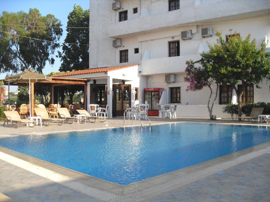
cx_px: 135
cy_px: 101
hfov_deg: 52.6
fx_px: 273
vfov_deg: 40.7
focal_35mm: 35
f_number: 7
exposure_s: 1/125
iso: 80
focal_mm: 6.3
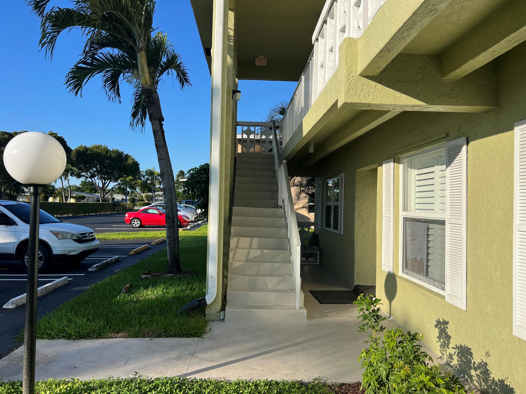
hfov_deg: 67.3
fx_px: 395
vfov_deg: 53.1
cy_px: 197
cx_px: 263
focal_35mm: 26
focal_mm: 5.7
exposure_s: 1/3257
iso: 50
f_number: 1.5
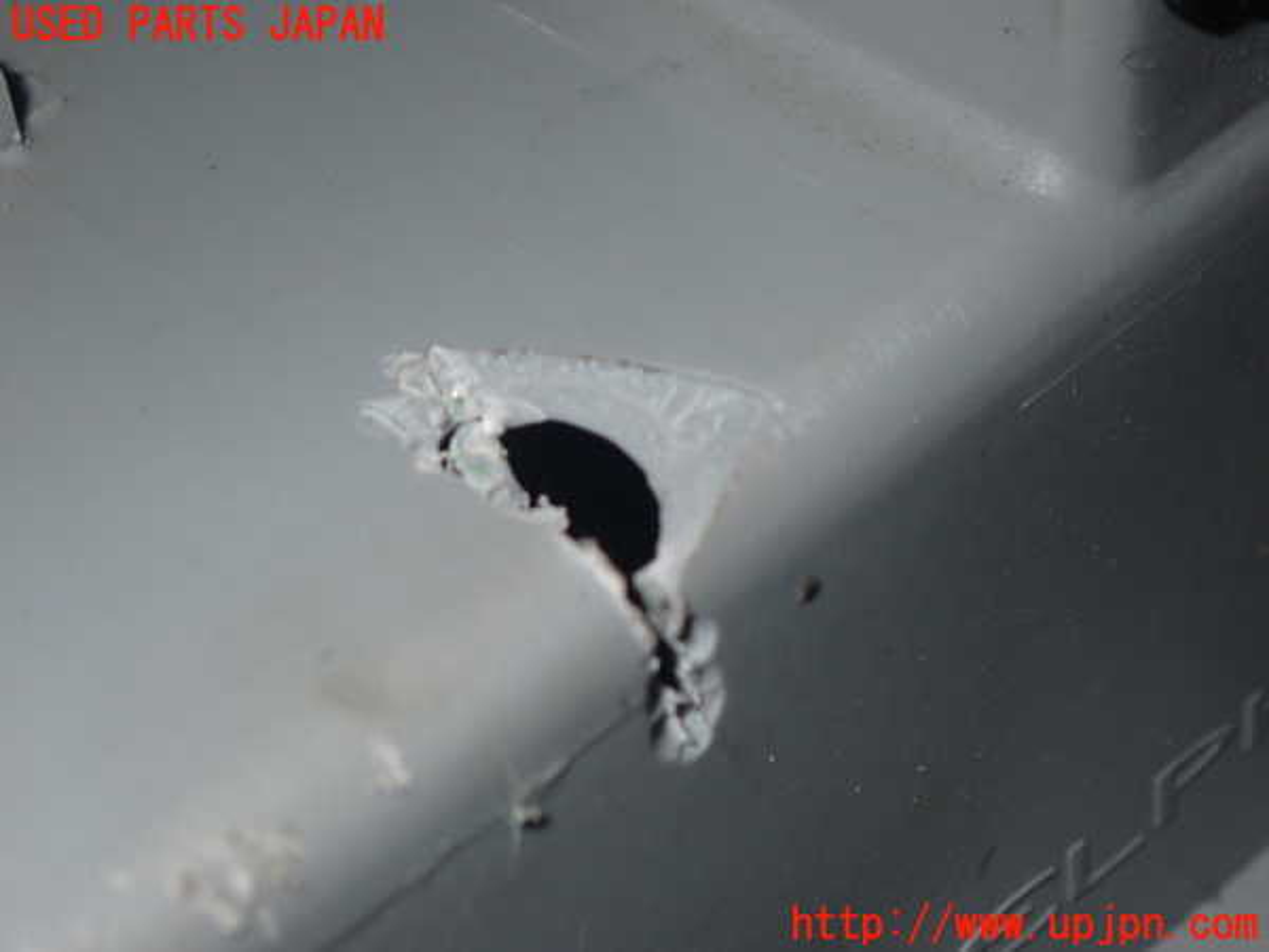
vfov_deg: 14.8
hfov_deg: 19.6
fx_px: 3666
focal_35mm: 100
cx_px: 634
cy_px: 476
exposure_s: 1/100
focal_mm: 18
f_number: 14
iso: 200
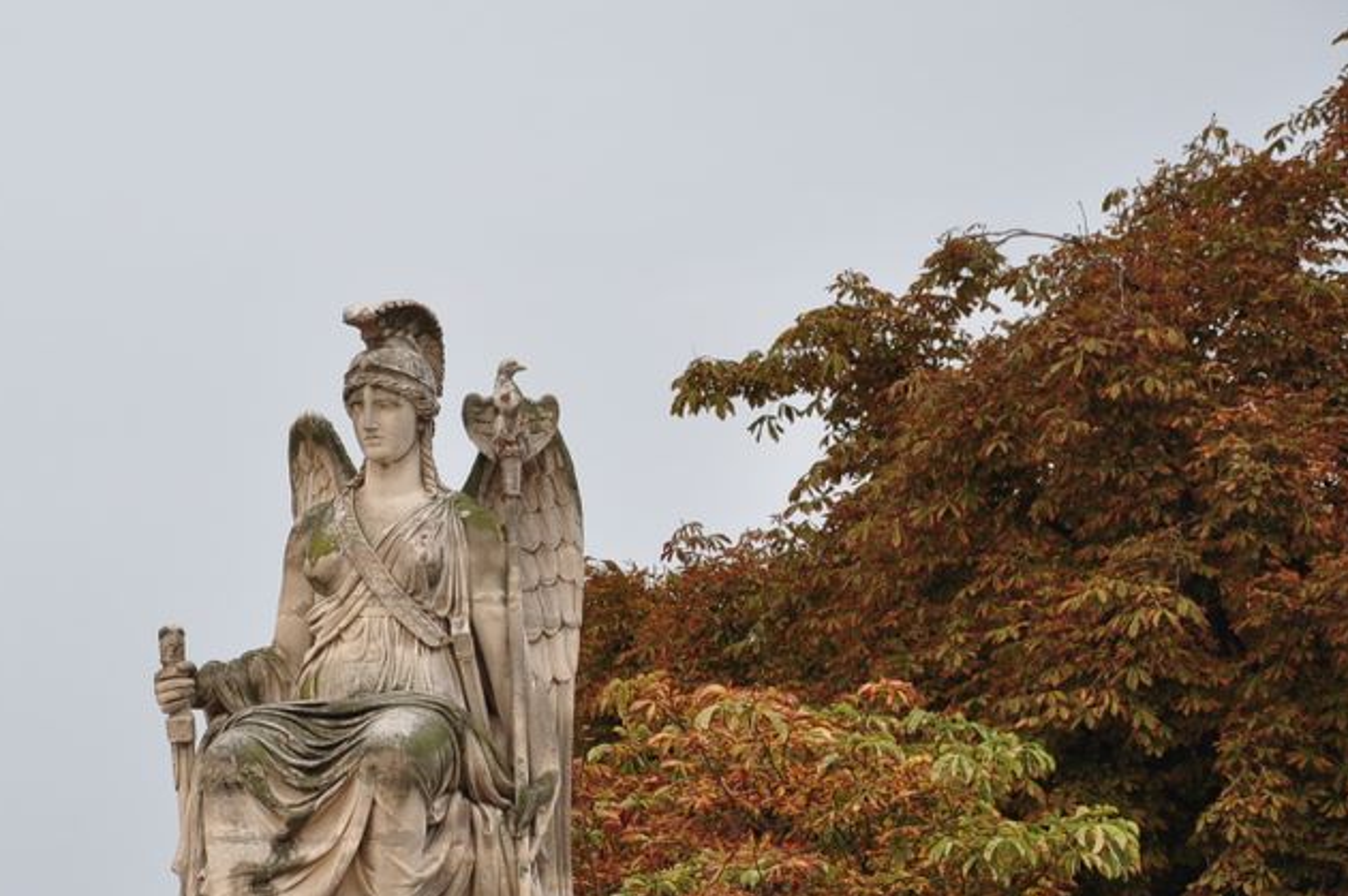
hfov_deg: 8.0
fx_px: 9571
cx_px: 347
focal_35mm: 256
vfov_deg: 5.4
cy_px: 652
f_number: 8
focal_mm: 105
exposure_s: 1/80
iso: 200
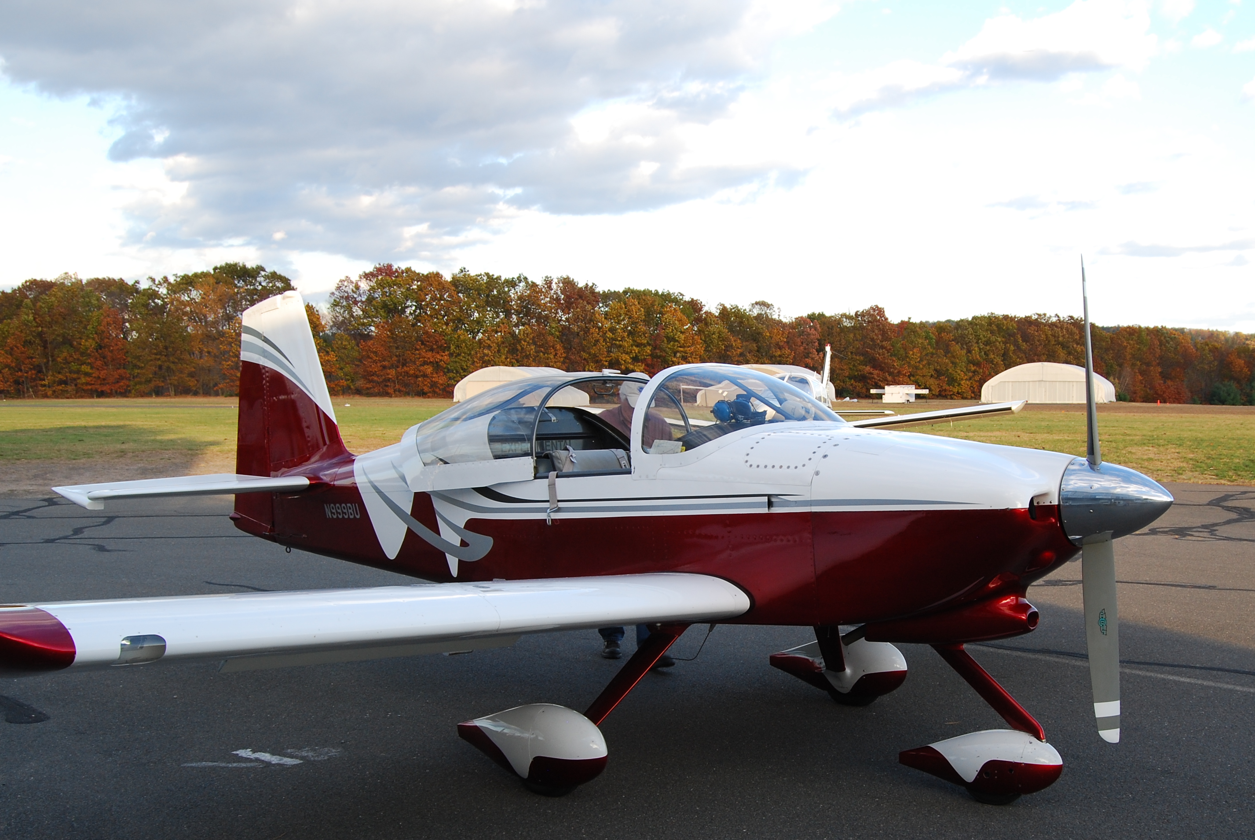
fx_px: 1350
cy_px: 534
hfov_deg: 49.6
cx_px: 736
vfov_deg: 34.4
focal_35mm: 39
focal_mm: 19
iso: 200
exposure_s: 1/60
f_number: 8
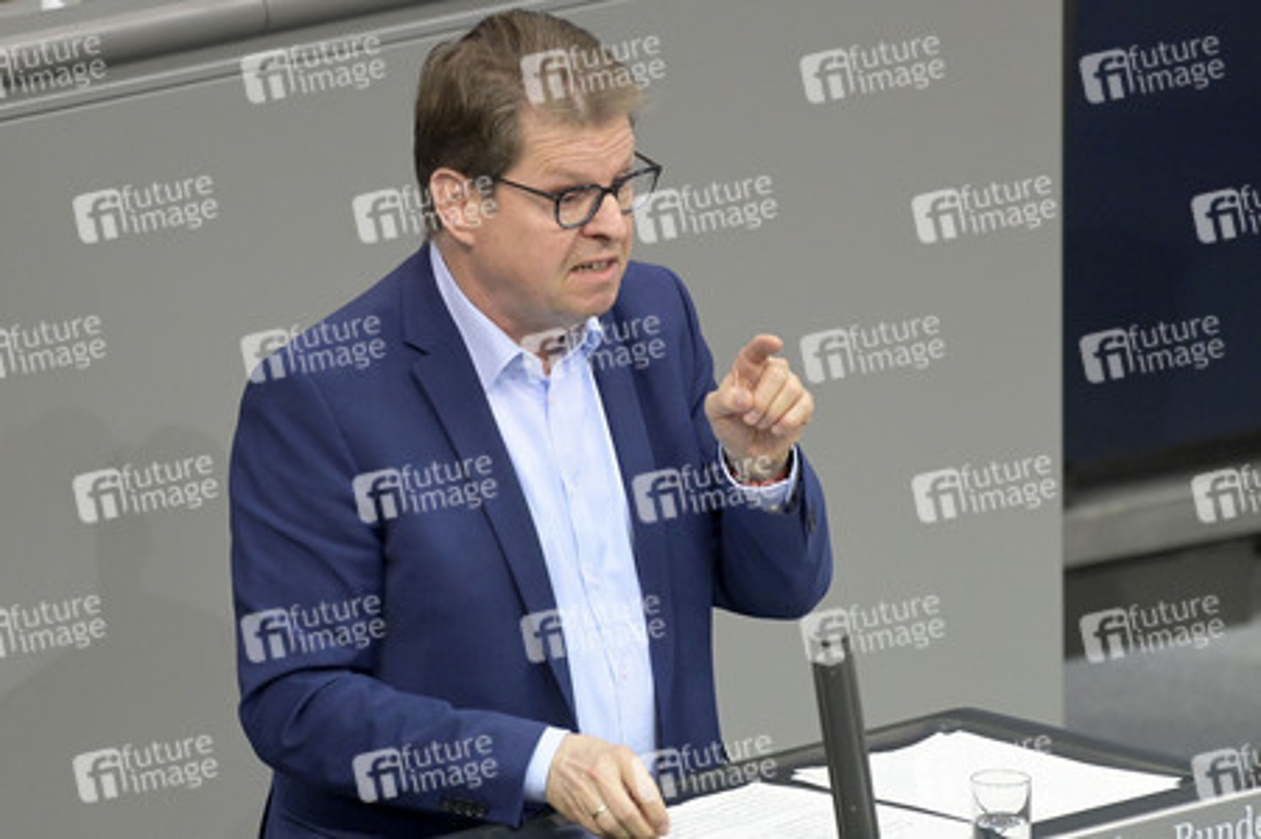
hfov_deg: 5.2
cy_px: 420
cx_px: 630
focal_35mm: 400
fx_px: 14000
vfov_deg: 3.4
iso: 8000
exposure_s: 1/400
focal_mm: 400
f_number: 5.6
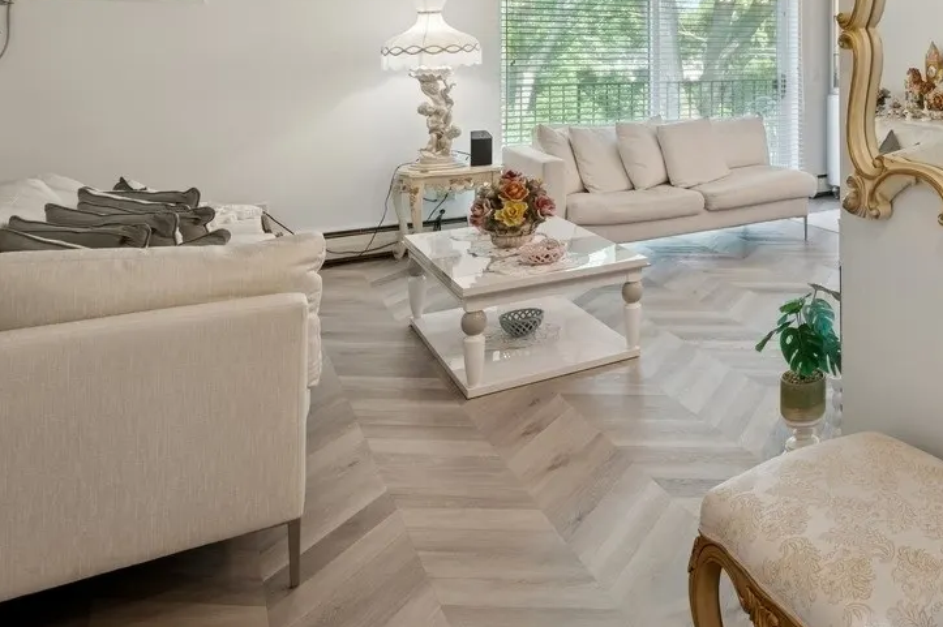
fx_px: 811
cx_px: 917
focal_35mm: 31
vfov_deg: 38.6
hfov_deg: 50.3
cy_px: 34
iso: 200
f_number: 9
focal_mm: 14
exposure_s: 1/6
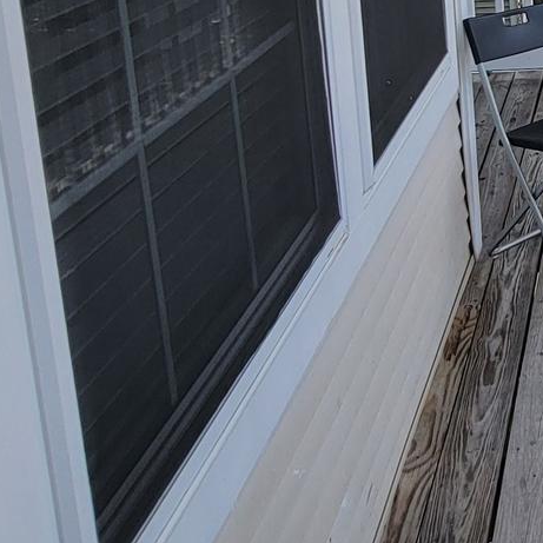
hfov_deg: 27.7
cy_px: -59
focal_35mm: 51
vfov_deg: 29.9
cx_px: 709
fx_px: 905
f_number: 2.2
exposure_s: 1/836
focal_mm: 2.2
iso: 50
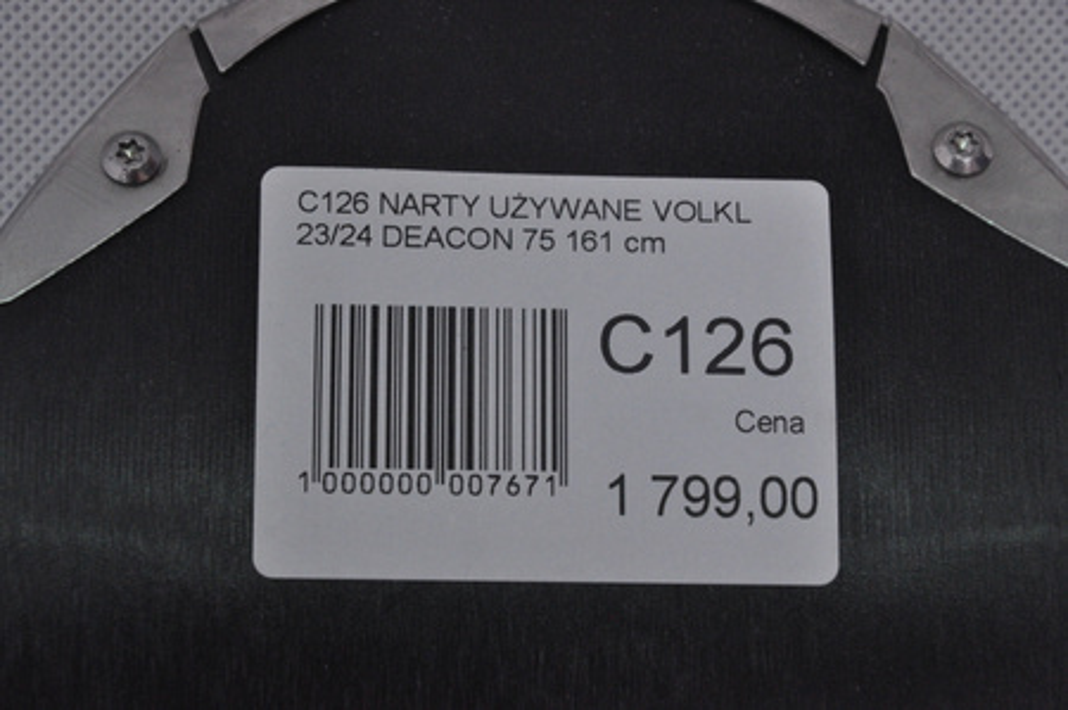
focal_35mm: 158
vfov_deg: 8.7
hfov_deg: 13.1
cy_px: 355
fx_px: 4667
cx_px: 534
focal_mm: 105
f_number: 9.5
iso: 3200
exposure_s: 1/125
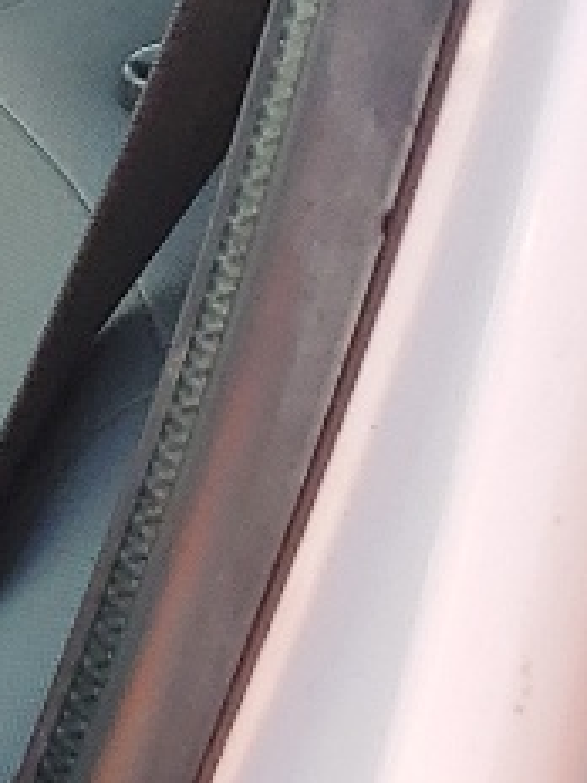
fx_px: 4047
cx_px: -1734
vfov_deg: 11.0
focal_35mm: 179
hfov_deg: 6.6
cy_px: 763
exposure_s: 1/500
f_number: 1.5
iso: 50
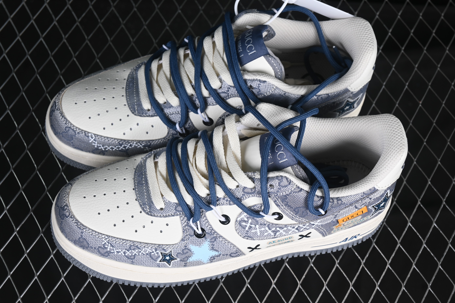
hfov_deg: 27.0
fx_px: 948
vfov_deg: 18.2
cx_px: 228
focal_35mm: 75
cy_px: 152
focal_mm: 50
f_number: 7.1
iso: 160
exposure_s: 1/80
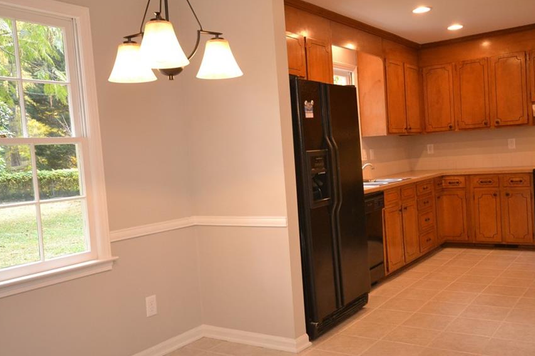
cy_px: 179
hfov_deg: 53.0
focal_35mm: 36
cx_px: 302
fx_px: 535
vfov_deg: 36.8
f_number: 5.6
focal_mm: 20
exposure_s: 1/60
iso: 1400
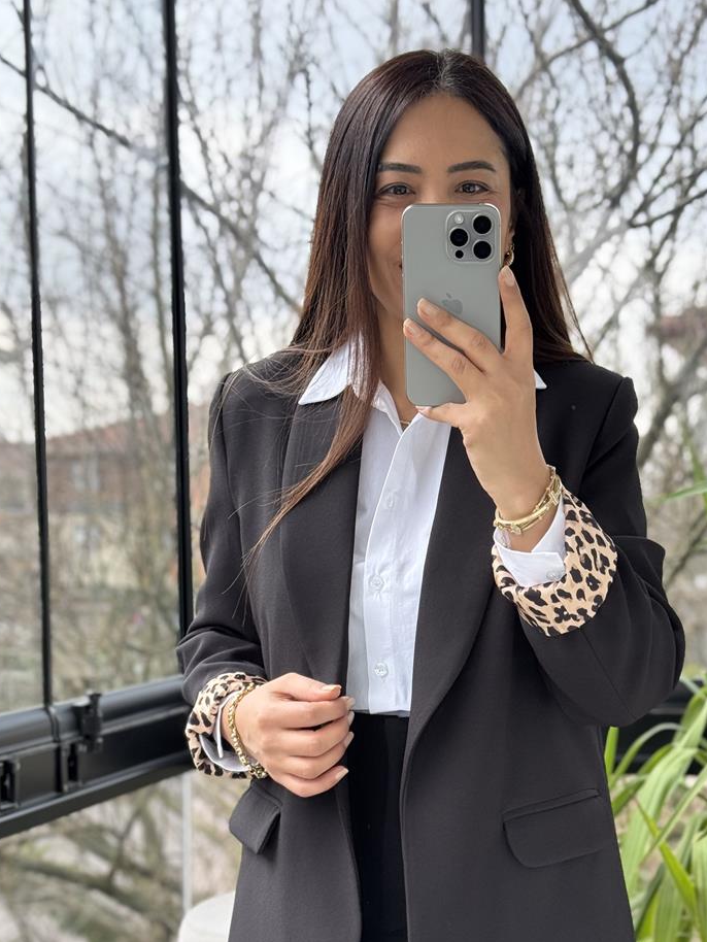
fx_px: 1905
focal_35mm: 70
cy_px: 652
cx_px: 450
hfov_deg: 21.0
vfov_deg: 27.5
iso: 80
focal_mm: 6.76
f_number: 1.78
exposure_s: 1/140
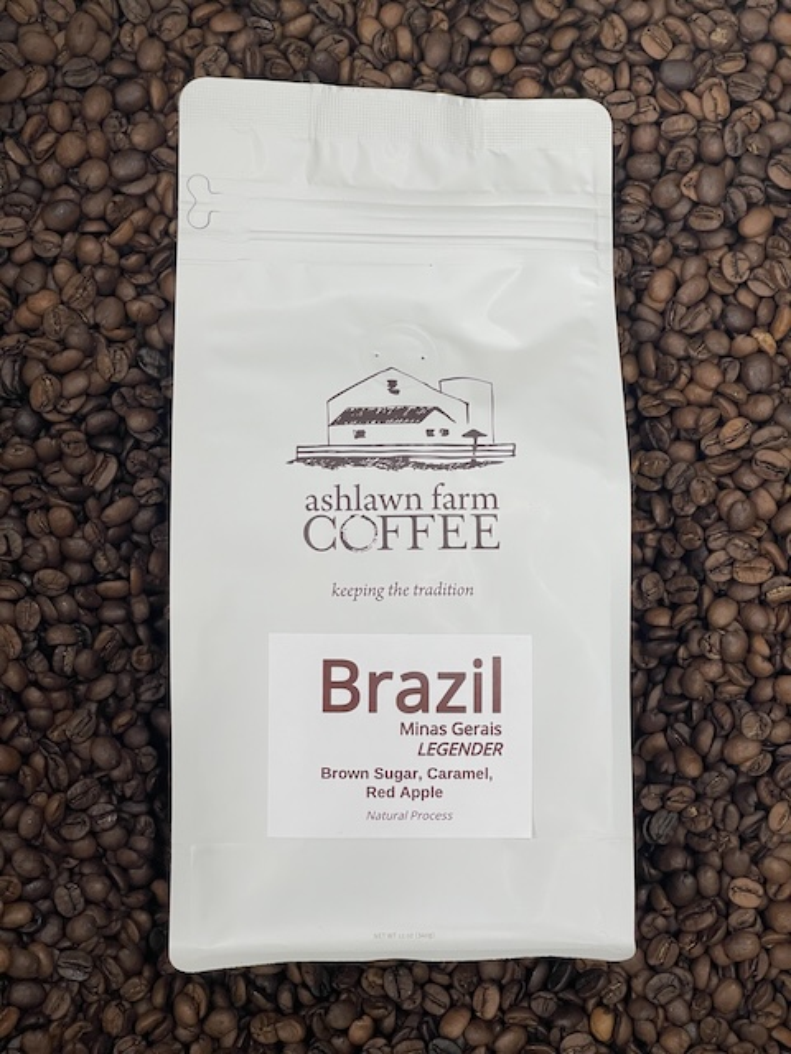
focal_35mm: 64
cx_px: 396
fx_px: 1950
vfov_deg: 30.3
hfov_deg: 22.9
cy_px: 527
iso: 125
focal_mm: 7.5
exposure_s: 1/60
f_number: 2.2
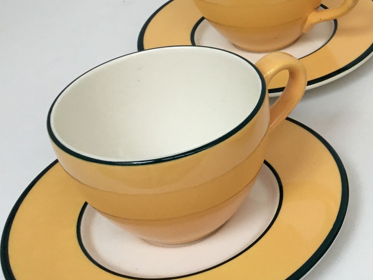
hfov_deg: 24.5
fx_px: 808
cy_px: 88
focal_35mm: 75
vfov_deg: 19.6
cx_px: 395
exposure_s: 1/50
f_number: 2.4
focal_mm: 3.3
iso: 32
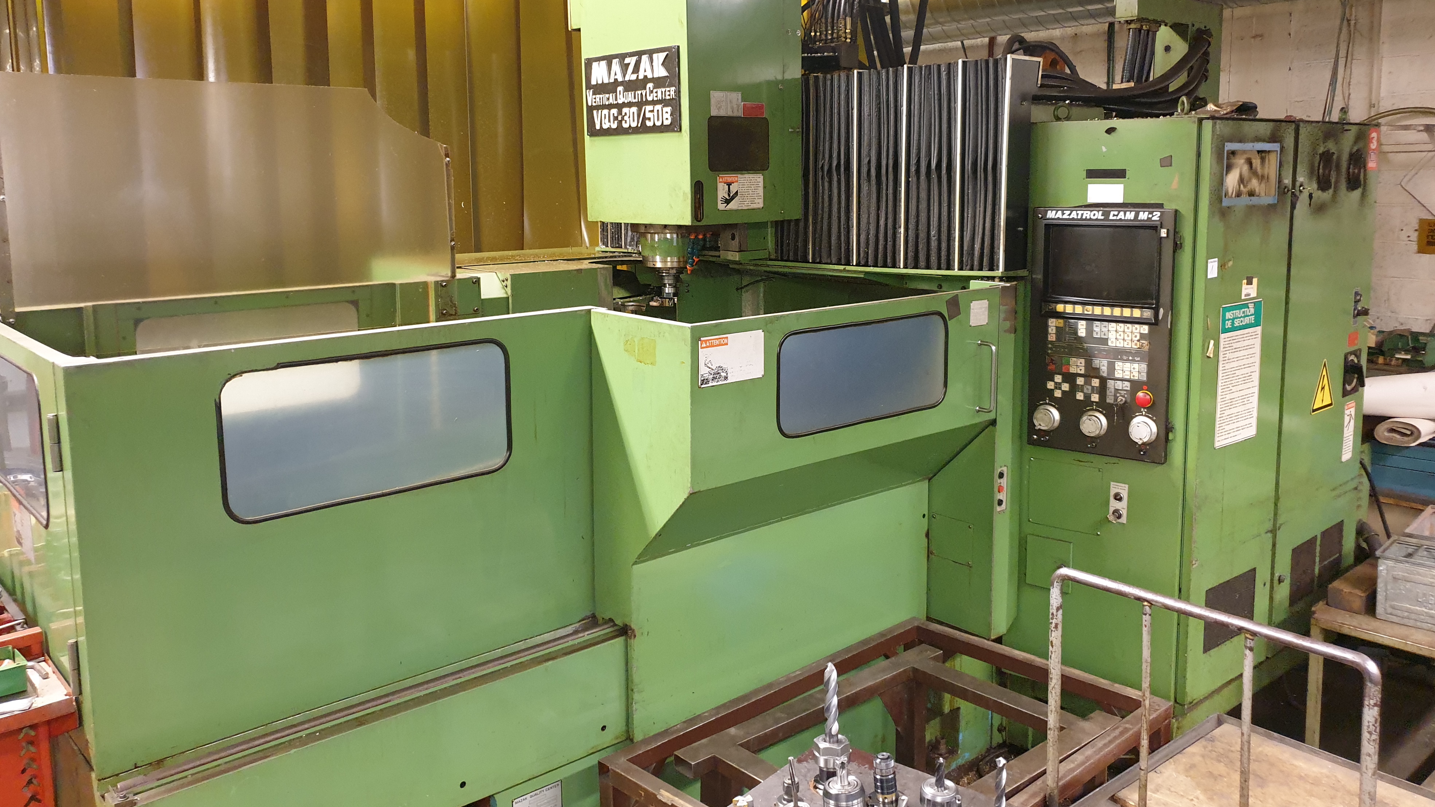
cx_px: 717
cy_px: 320
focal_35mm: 29
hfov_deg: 66.1
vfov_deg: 40.0
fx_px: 1103
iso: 320
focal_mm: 4.3
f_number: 1.5
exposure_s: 1/25
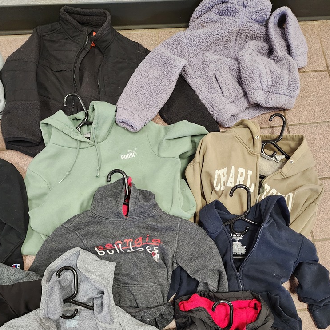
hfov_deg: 57.3
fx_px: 302
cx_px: 167
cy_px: 221
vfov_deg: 56.1
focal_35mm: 28
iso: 640
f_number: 1.8
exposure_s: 1/60
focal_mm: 6.4
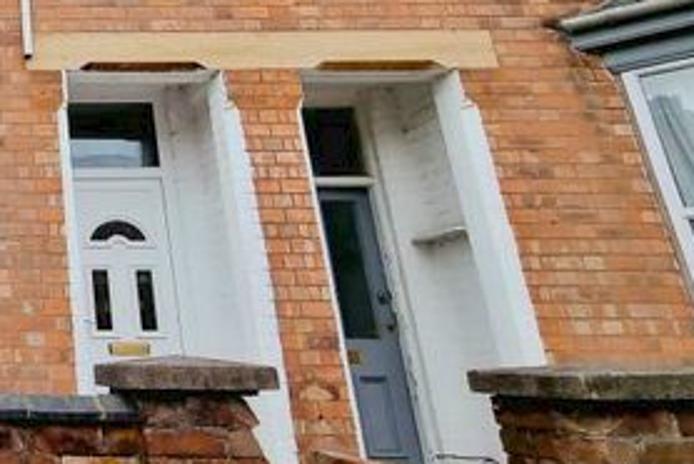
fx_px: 656
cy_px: 126
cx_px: -145
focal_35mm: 34
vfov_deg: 38.1
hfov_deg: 39.5
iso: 50
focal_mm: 2.2
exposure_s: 1/564
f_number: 2.2
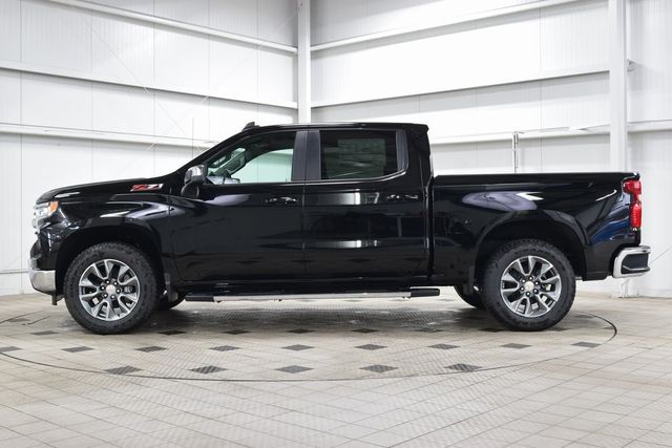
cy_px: 224
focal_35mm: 42
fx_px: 784
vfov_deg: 31.9
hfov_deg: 46.4
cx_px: 336
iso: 720
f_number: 6.3
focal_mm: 28
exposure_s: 1/15
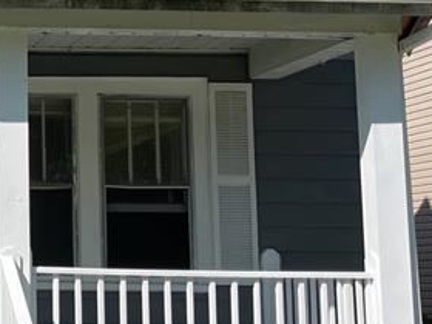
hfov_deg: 18.6
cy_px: 123
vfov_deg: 15.5
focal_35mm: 95
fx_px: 1186
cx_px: -190
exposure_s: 1/4202
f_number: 1.6
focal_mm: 5.1
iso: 32
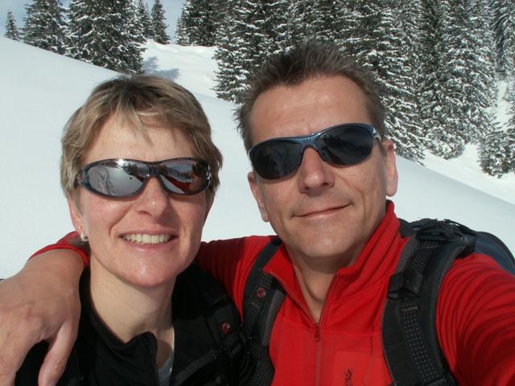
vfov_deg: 40.7
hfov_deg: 52.6
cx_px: 258
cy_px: 193
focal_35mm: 35
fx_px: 521
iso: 50
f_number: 8
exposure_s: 1/250
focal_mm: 5.86
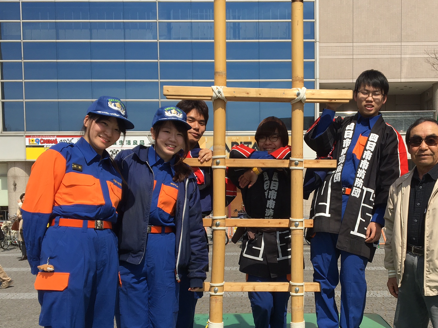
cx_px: 275
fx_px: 531
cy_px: 227
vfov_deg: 33.9
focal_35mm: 42
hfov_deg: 44.4
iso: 25
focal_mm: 4.15
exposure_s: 1/1876
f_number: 2.2
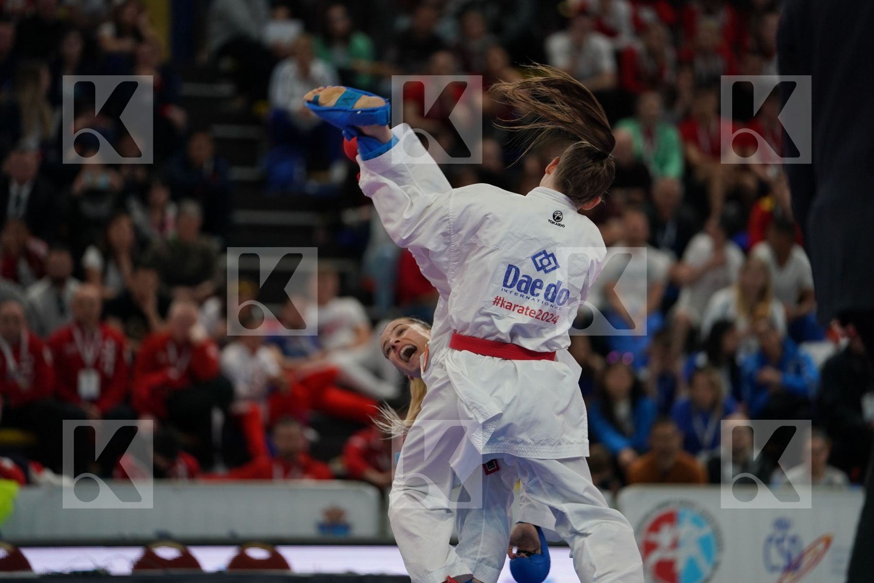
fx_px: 4855
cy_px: 292
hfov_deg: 10.3
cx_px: 437
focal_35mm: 200
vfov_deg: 6.9
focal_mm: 200
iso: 1250
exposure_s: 1/1000
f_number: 2.8
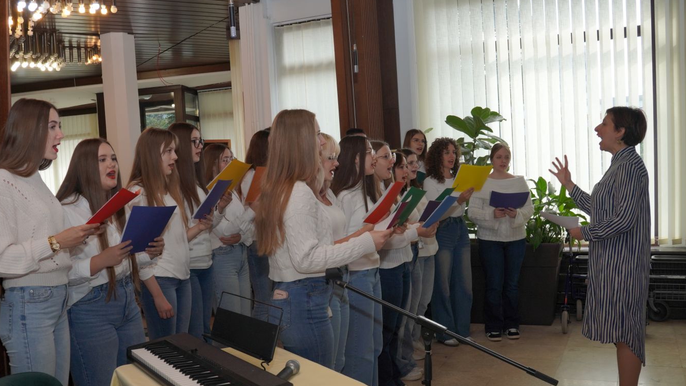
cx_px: 316
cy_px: 249
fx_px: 656
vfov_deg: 32.6
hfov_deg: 55.2
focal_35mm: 36
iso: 400
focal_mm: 20.7
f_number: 5.6
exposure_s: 1/160
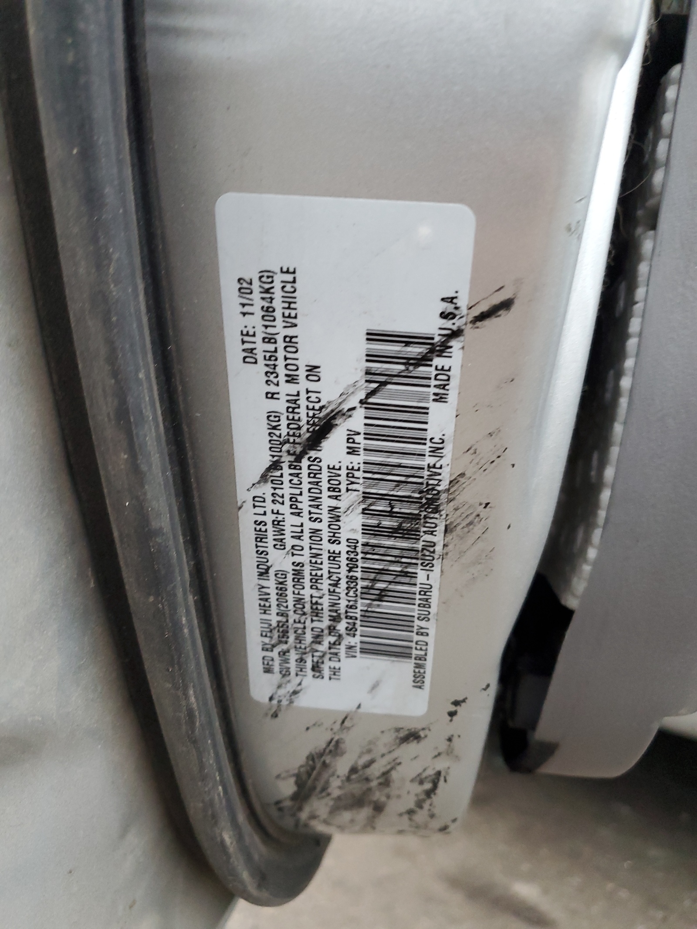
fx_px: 698
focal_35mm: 26
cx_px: 348
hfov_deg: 53.1
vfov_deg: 67.3
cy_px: 464
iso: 218
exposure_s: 1/60.2
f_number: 1.5
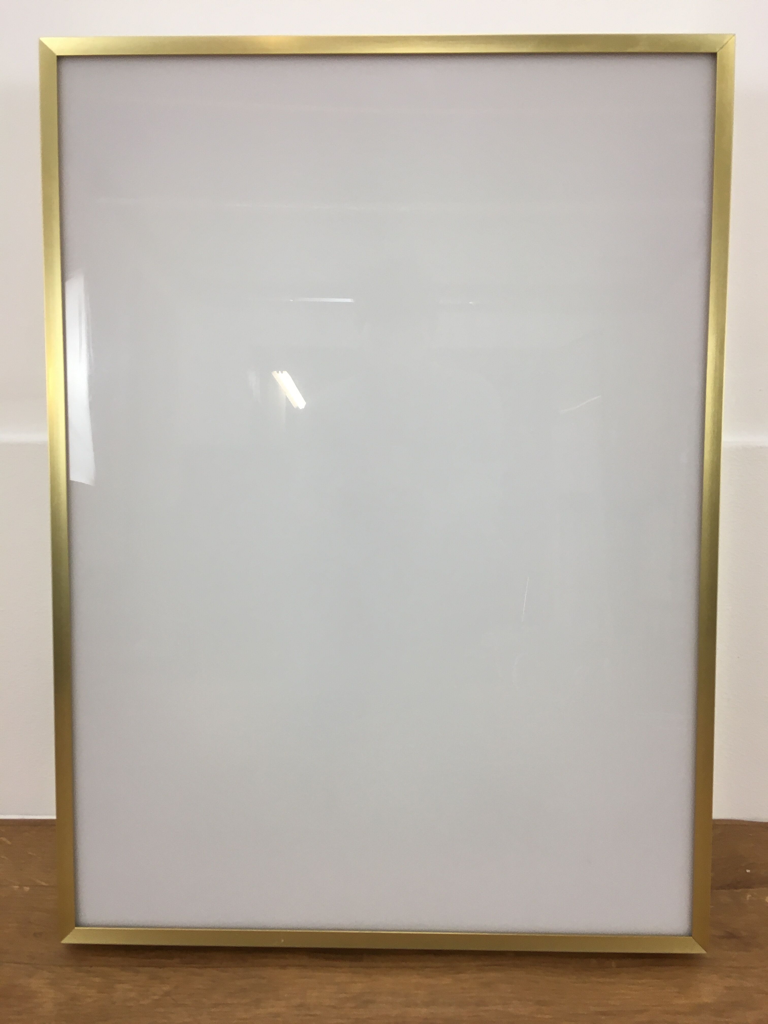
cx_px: 384
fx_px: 858
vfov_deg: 61.7
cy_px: 512
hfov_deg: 48.2
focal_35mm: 29
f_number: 2.2
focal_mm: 4.15
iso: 32
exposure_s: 1/33
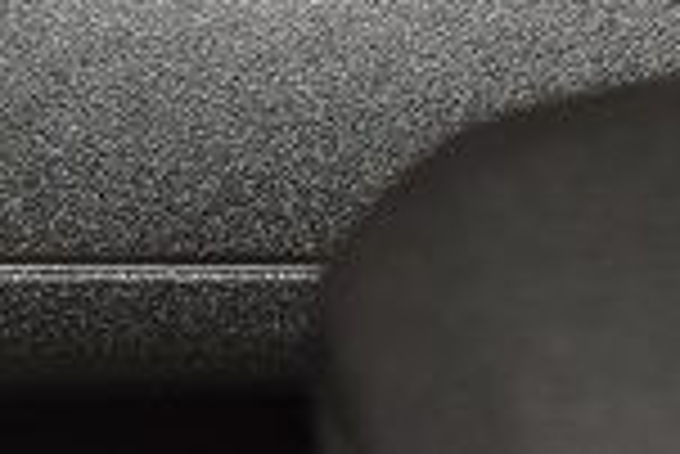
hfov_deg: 4.6
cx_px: 72
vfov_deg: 3.1
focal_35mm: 445
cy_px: -501
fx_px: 8413
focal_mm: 70
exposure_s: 1/125
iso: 100
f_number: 8
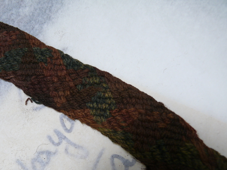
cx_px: 90
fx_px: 308
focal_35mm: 47
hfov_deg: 40.3
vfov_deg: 30.7
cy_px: 106
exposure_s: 1/30
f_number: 2.8
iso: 160
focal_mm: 7.9
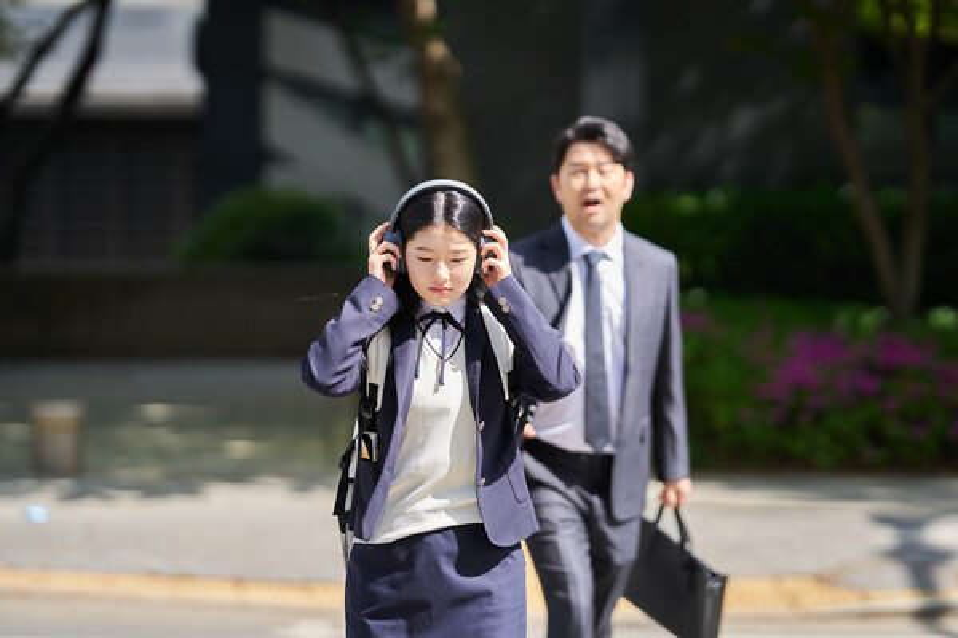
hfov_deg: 15.2
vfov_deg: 10.2
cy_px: 319
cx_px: 479
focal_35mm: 135
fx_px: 3592
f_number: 2.2
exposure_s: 1/3200
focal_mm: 135
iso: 400
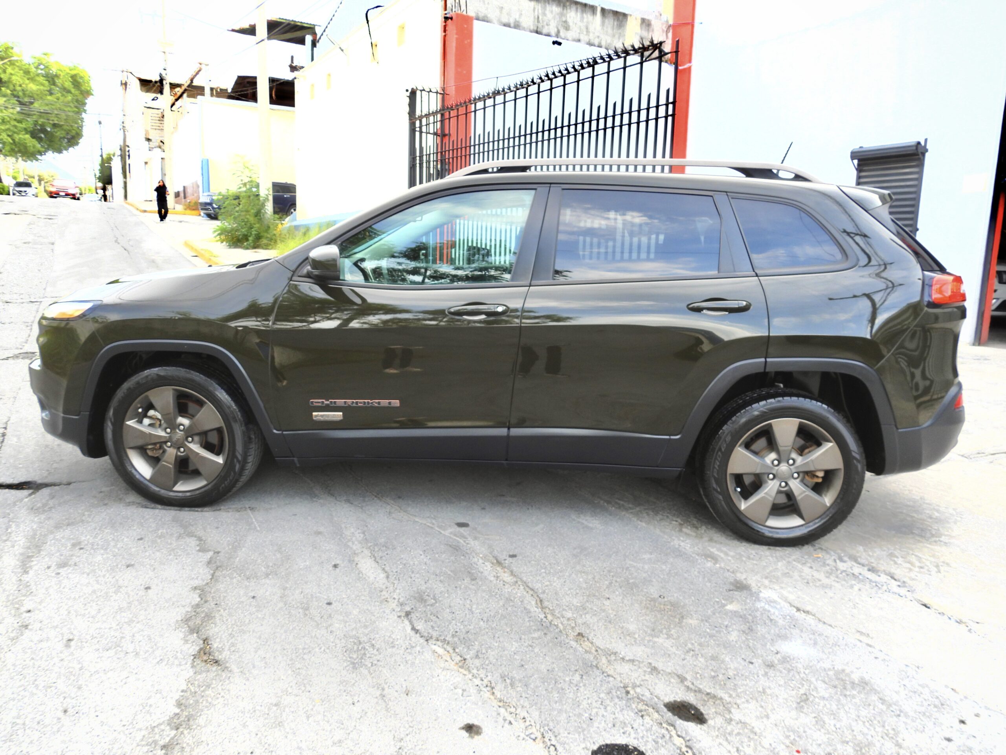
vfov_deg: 56.8
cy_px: 378
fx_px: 697
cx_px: 503
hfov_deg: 71.6
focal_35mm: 24
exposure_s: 1/50
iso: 100
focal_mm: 4.3
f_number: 4
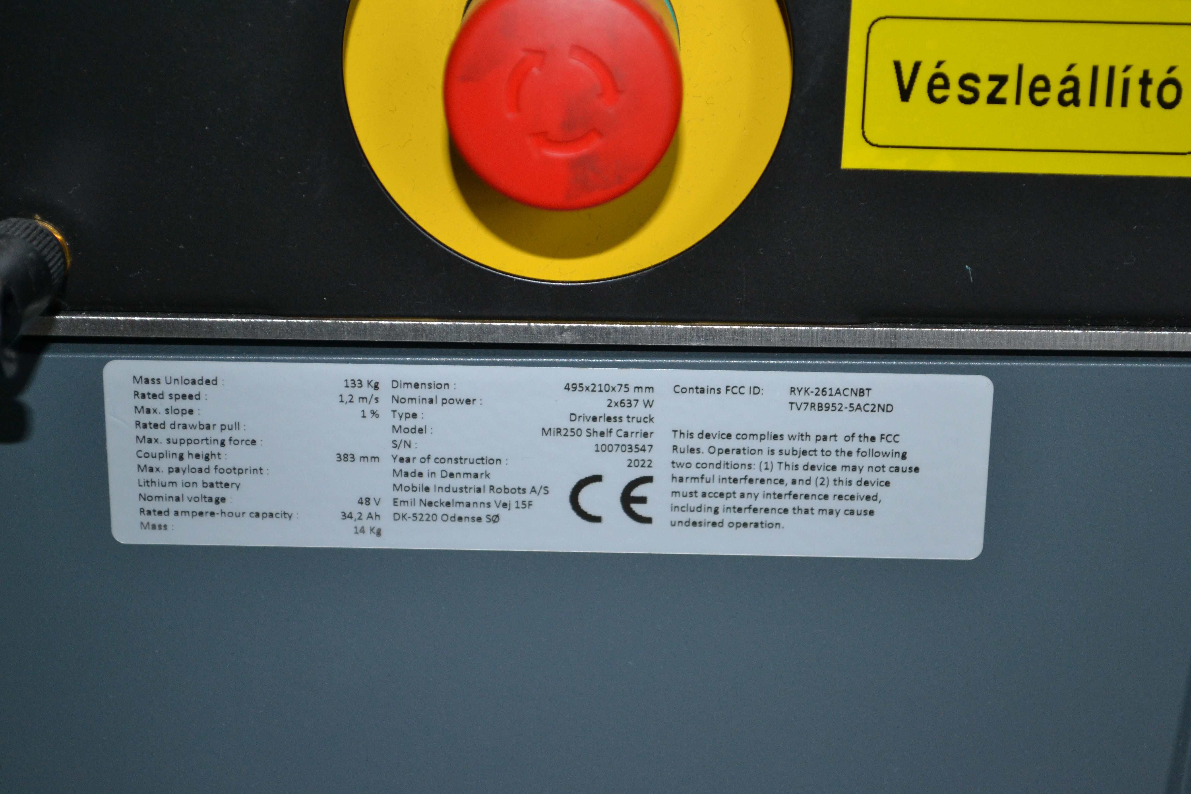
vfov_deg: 16.6
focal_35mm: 82
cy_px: 397
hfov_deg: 24.6
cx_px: 596
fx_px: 2729
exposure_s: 1/60
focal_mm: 55
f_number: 5.6
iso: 1000
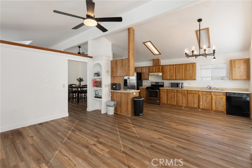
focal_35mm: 16
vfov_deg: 73.8
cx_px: 126
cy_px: 84
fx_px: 112
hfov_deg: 96.7
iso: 1000
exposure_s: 1/8
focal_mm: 16
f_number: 9
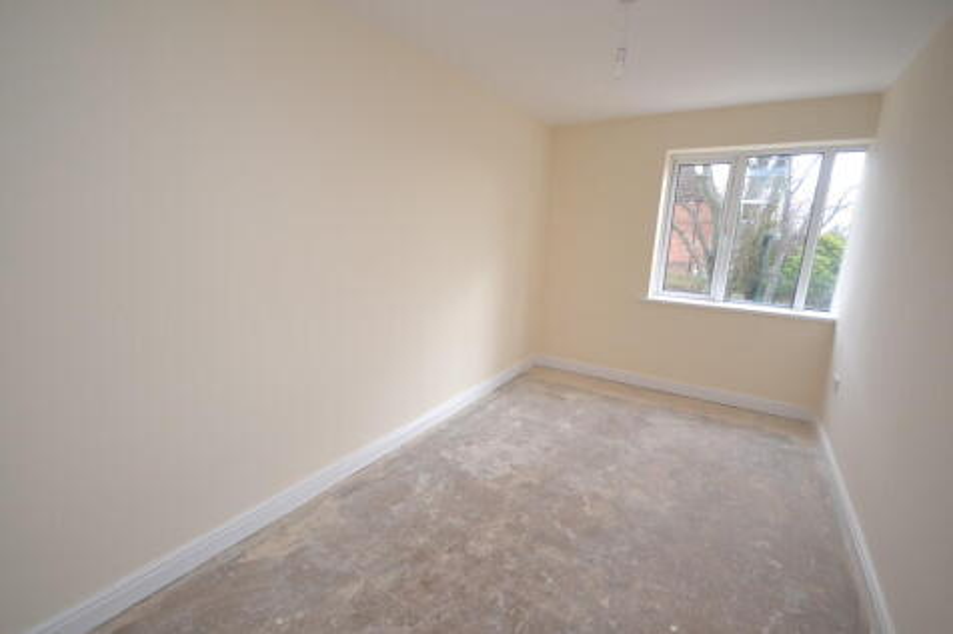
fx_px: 397
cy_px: 317
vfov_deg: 77.3
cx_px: 476
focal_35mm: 15
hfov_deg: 100.4
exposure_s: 1/60
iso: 400
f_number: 4
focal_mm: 10
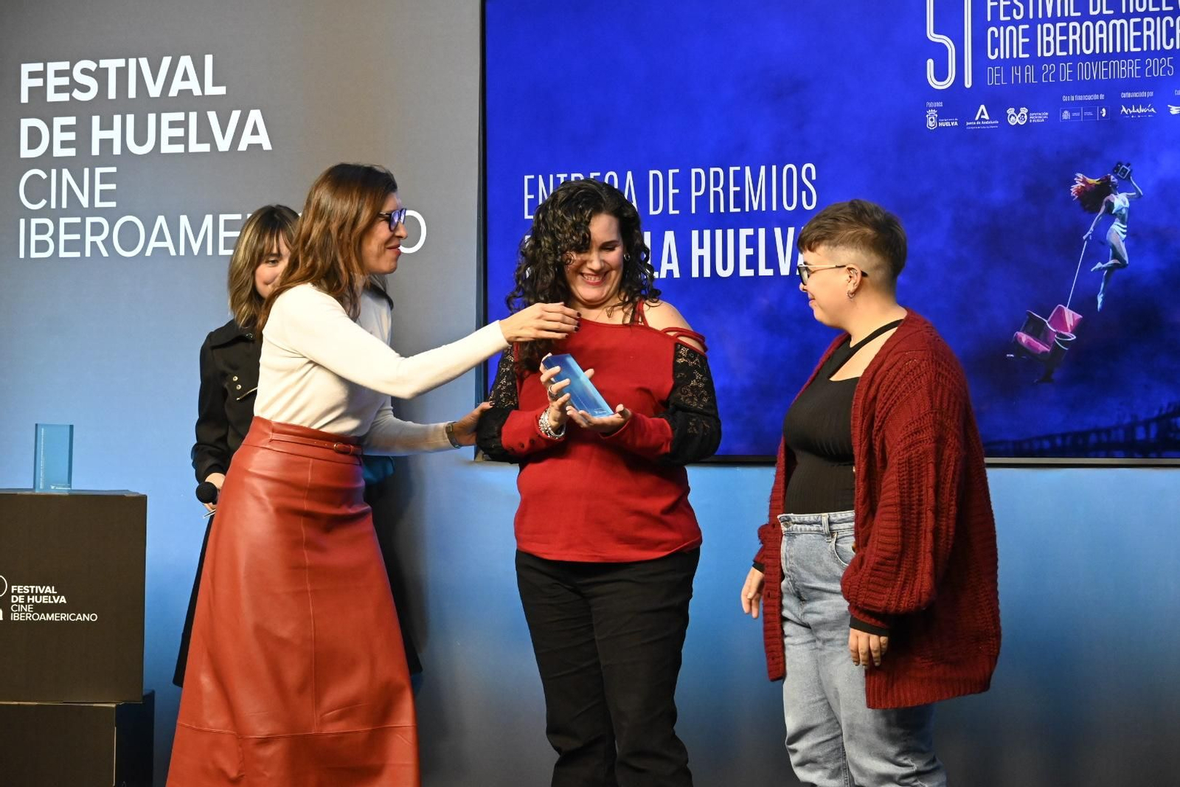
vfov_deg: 12.5
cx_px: 590
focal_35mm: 110
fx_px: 3589
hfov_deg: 18.7
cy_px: 394
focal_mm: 73
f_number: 6.3
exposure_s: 1/250
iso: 5000
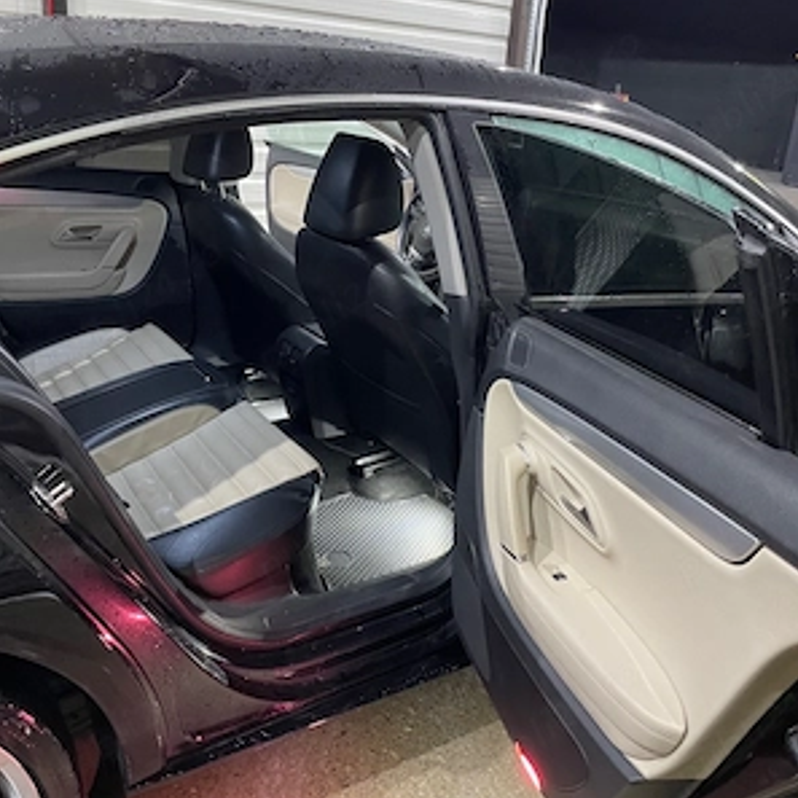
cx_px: 398
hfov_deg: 52.5
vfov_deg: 52.3
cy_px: 339
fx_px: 809
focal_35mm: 31
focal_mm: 4.2
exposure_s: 1/33
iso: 320
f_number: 1.6
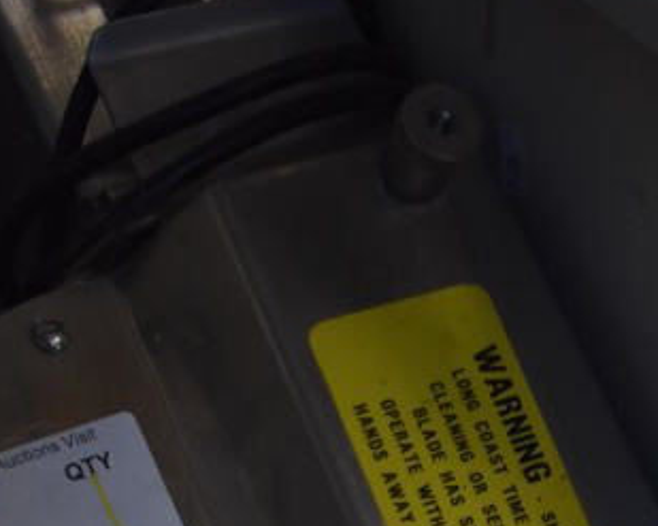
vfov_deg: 18.3
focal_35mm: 75
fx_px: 1460
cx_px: 356
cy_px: 776
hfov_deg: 25.4
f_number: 3.5
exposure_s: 1/125
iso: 1250
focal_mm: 18
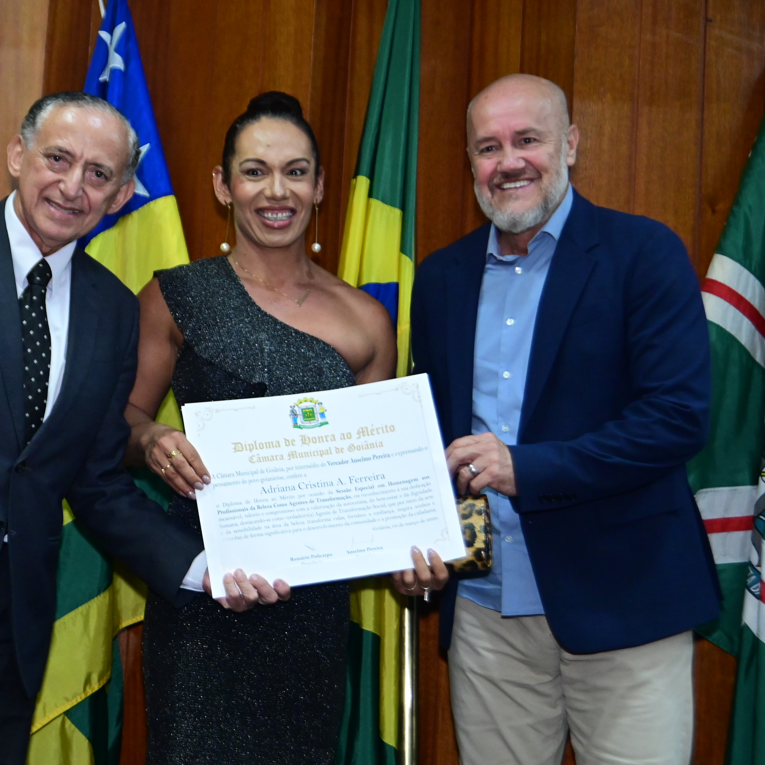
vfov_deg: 24.0
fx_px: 1800
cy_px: 373
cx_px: 190
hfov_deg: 23.7
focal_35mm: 72
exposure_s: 1/250
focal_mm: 52
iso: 5000
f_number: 5.6
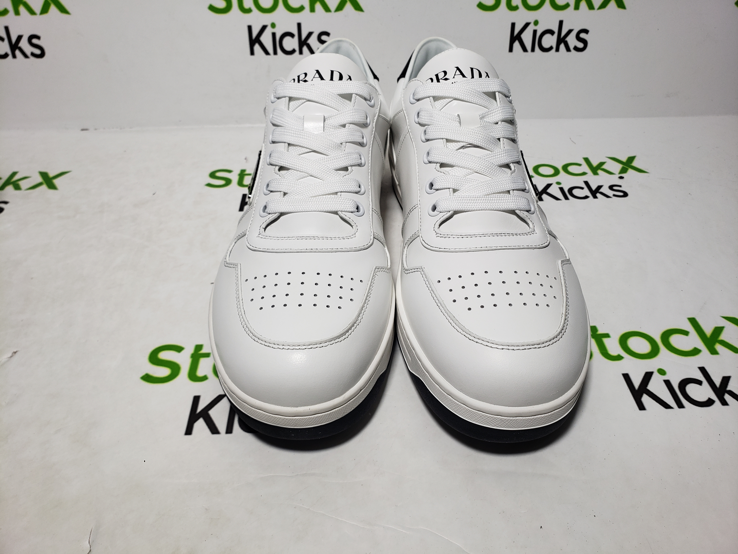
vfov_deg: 53.1
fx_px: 554
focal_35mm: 26
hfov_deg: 67.3
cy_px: 277
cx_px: 369
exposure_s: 1/313
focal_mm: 4.3
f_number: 2.4
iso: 50
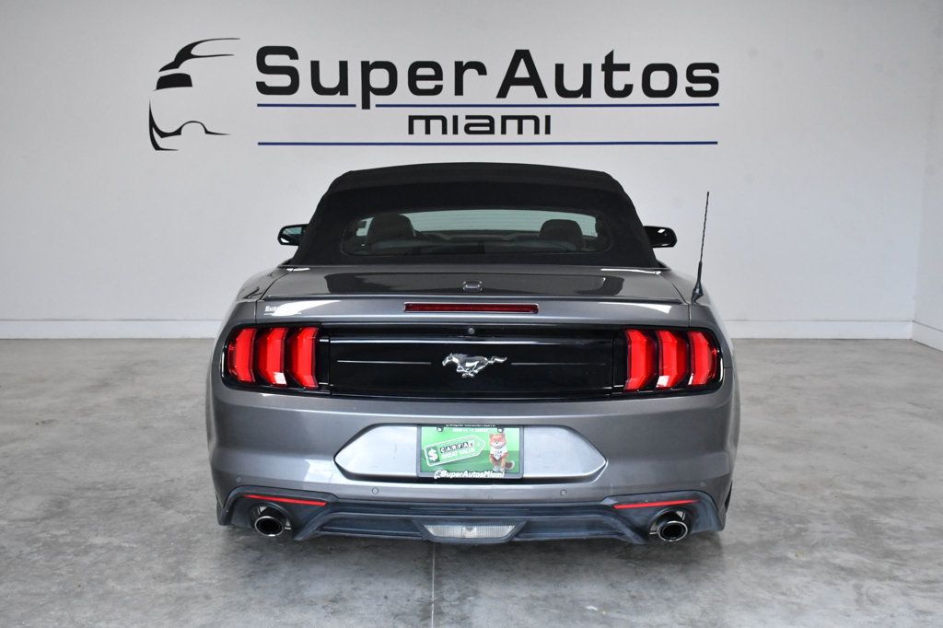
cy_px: 314
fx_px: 1047
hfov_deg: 48.5
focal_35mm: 40
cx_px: 472
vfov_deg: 33.4
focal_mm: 27
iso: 2500
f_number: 10
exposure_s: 1/400
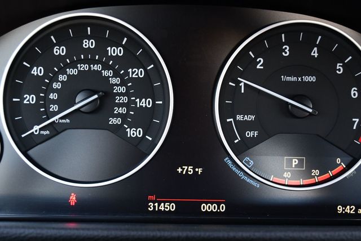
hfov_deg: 38.2
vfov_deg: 26.0
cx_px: 180
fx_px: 522
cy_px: 120
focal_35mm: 52
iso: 800
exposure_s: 1/125
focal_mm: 26
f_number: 4.2
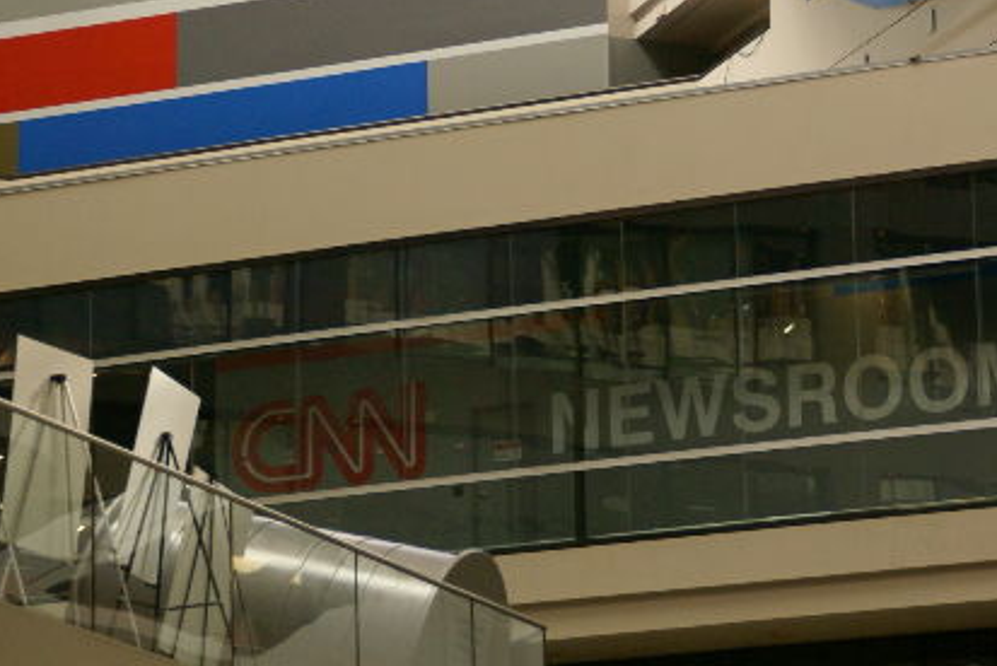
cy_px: 159
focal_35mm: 201
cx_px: 273
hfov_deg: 10.2
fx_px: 5567
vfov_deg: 6.8
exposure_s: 1/50
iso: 400
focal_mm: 75
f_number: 5.6
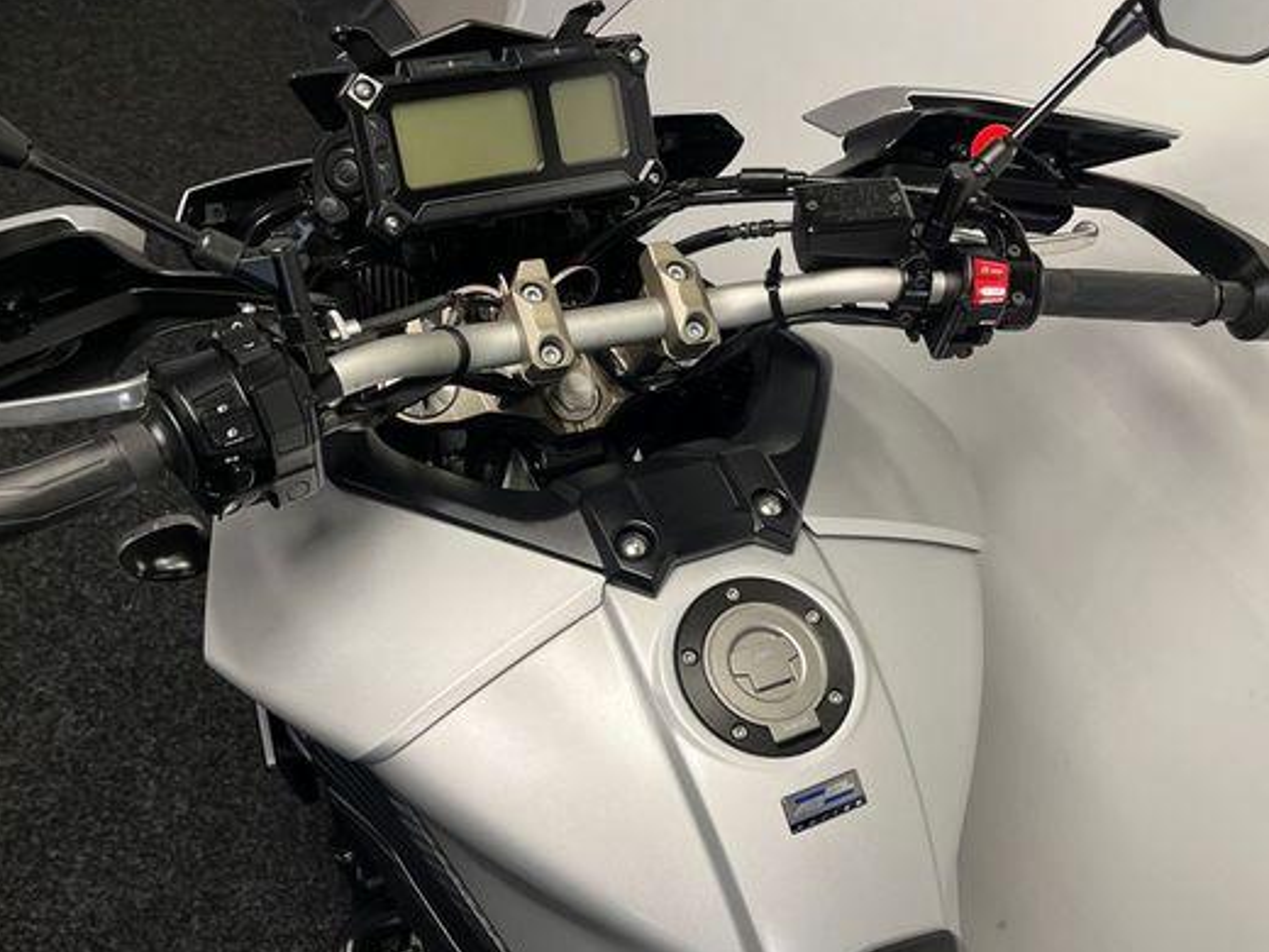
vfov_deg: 44.2
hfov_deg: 56.8
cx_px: 644
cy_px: 491
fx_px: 1173
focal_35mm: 32
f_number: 1.6
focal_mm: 5.1
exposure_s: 1/100
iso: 125
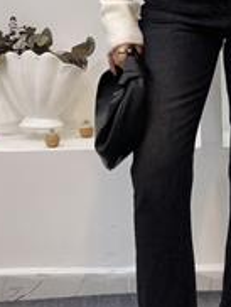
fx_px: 1047
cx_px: 211
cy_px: 180
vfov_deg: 16.7
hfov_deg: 12.5
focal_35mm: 118
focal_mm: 6
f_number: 2
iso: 100
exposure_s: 1/100
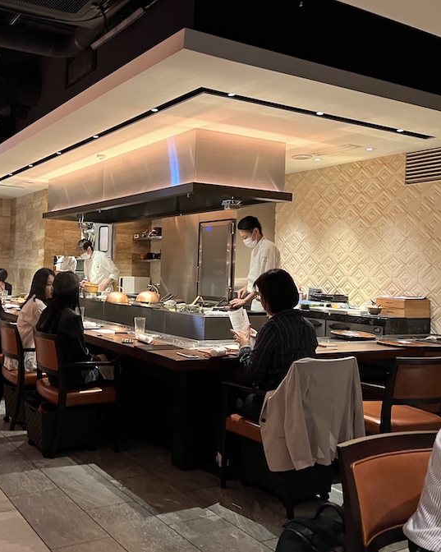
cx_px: 90
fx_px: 555
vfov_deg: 52.9
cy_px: 276
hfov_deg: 41.5
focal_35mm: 34
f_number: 1.5
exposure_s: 1/33
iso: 400
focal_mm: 5.7
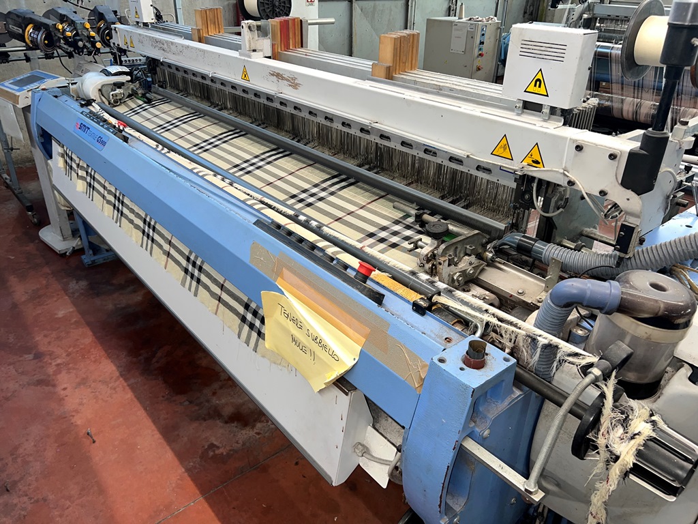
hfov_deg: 67.3
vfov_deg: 53.1
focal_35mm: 26
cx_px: 349
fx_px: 524
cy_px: 262
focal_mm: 5.7
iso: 64
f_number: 1.5
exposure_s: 1/100
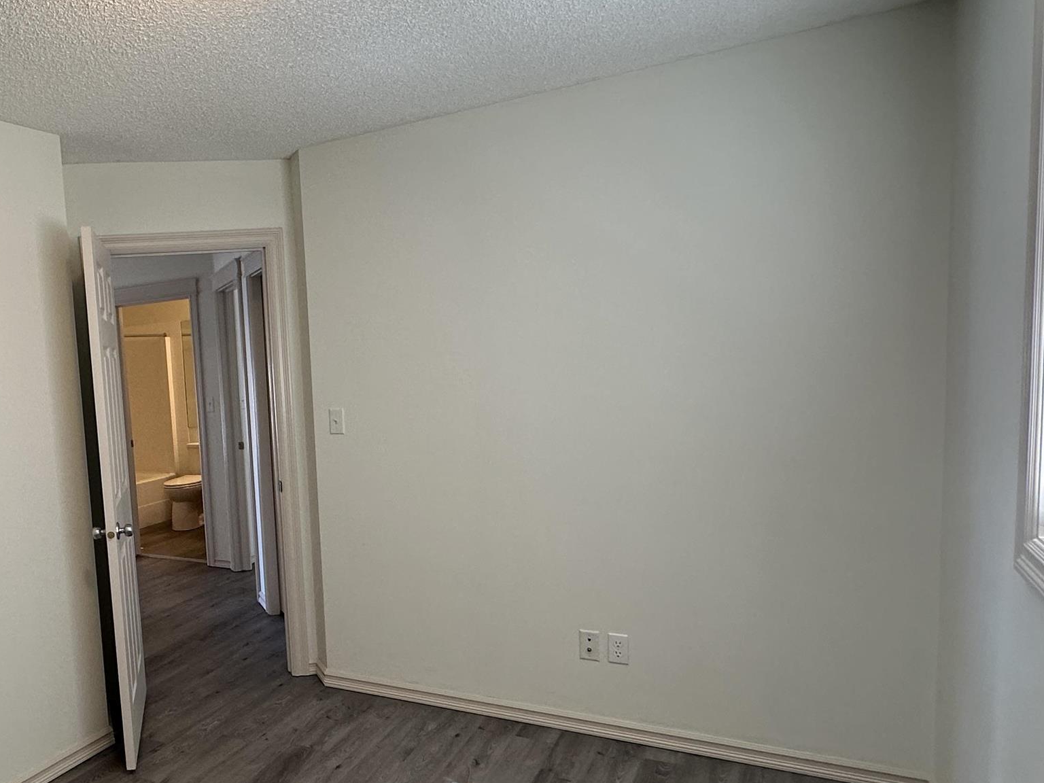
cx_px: 219
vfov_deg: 49.5
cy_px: 455
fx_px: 844
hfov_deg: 58.9
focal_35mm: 28
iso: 160
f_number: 2.2
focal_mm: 2.22
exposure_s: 1/120
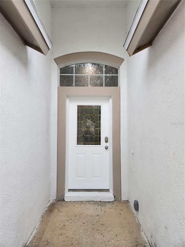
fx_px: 164
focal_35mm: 23
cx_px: 92
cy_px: 124
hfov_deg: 58.9
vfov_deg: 73.9
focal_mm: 5.4
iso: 40
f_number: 1.8
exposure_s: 1/180
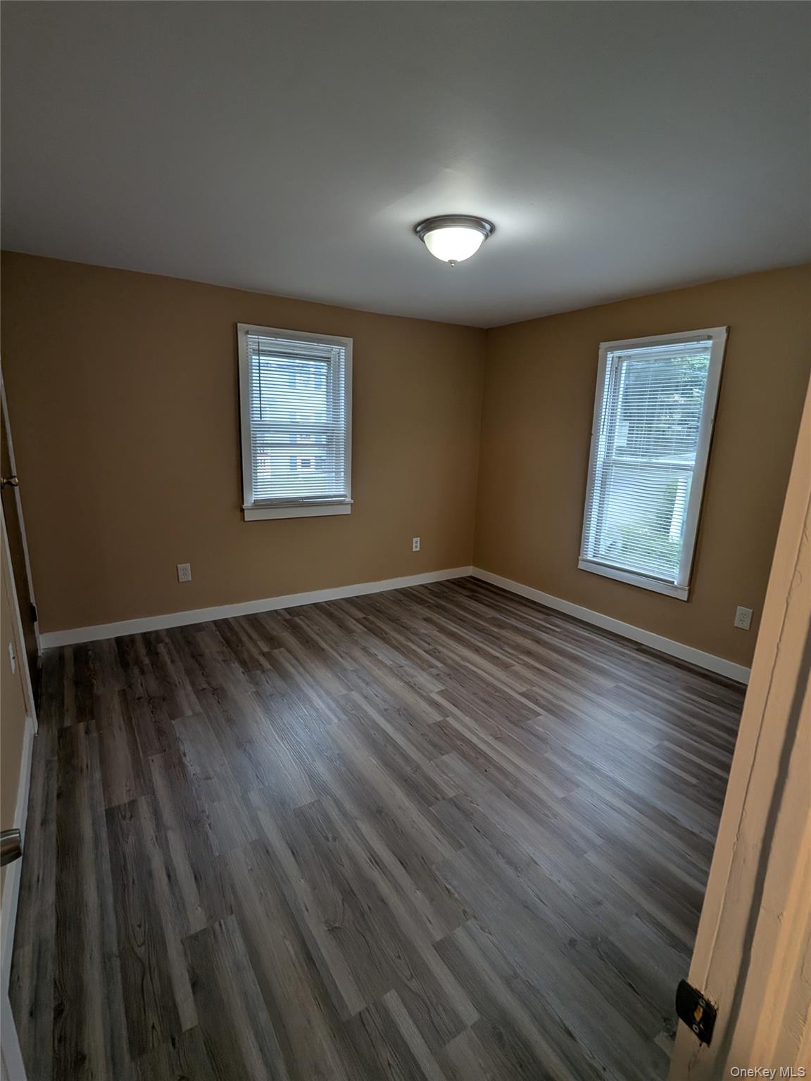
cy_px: 540
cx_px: 406
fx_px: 500
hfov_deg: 78.1
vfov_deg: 94.5
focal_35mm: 16
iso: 59
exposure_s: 1/30
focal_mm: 2.22
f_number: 2.2
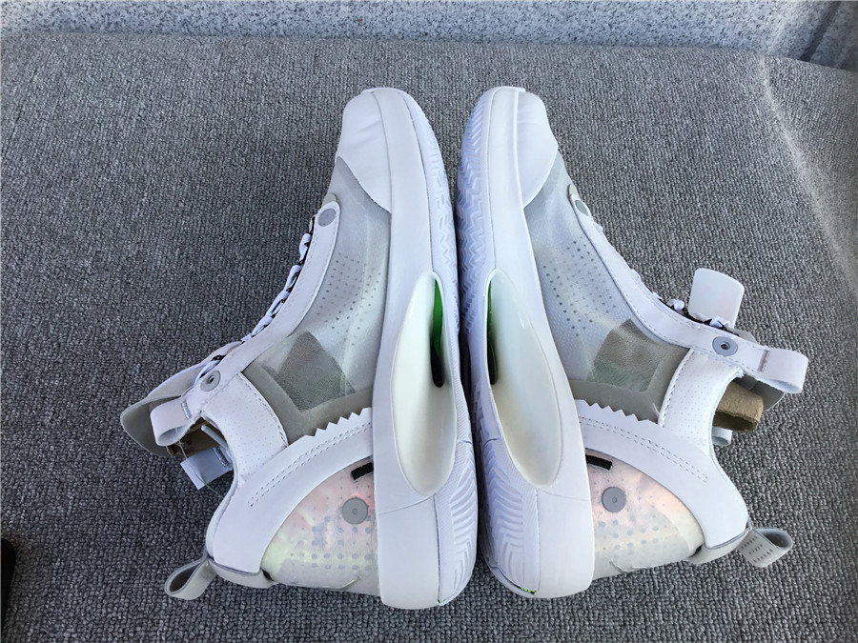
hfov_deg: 58.4
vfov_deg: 45.4
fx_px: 768
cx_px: 429
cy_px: 322
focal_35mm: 31
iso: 25
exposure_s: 1/254
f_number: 2.4
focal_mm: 3.3
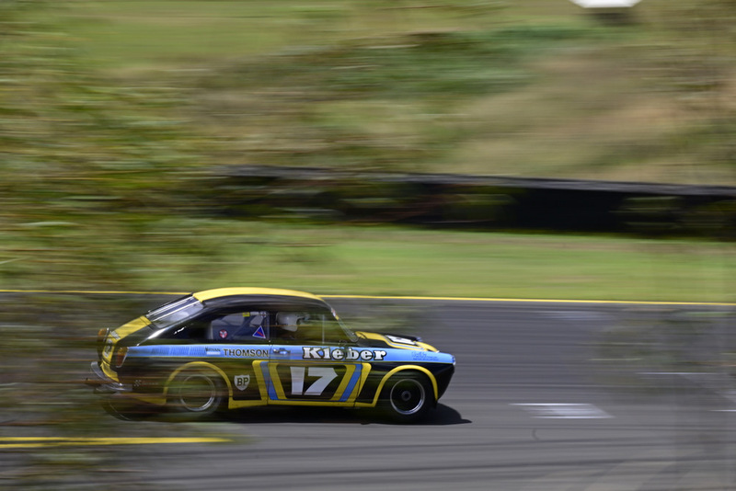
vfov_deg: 11.4
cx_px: 368
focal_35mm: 120
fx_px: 2454
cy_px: 246
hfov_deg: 17.1
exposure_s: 1/60
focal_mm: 80
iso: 100
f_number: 20
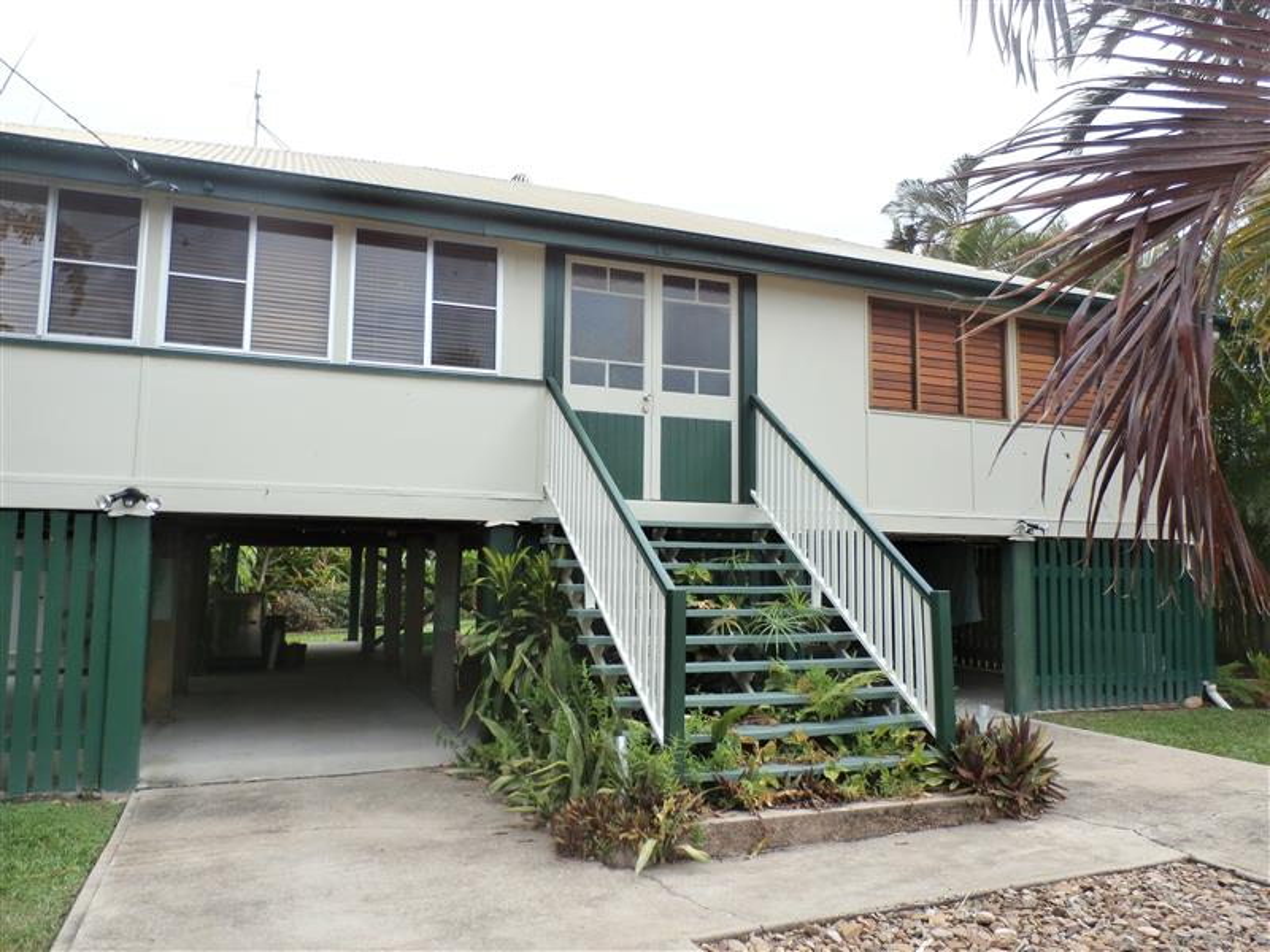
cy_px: 476
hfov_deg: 69.4
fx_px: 917
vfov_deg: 54.9
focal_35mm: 25
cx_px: 635
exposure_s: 1/500
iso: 100
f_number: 3
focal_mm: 4.5
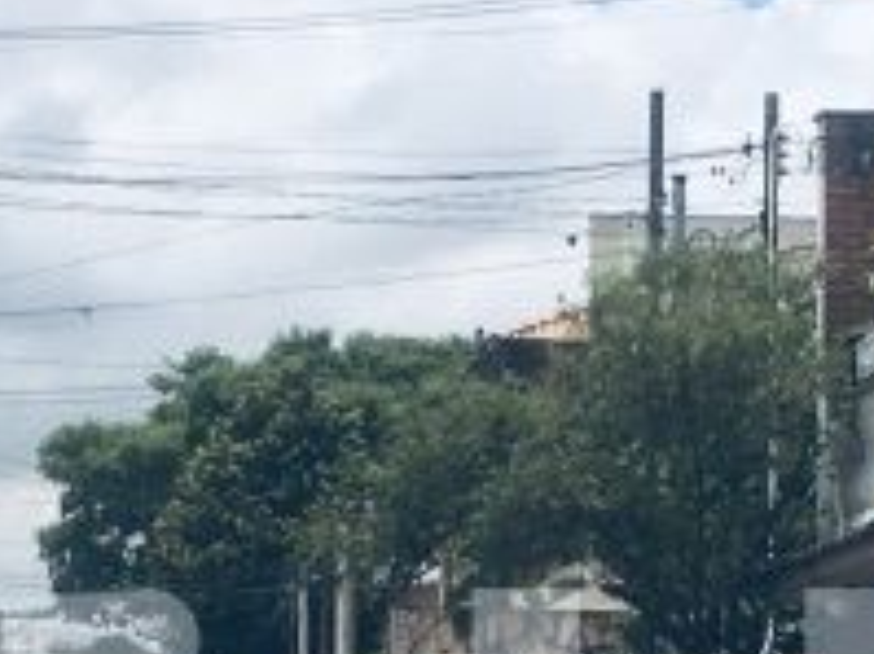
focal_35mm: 187
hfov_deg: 10.6
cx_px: 659
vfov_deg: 7.7
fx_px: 4719
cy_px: 1141
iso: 25
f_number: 2.2
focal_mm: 4.15
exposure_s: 1/2481
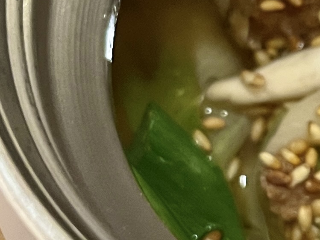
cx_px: 410
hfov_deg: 13.6
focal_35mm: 140
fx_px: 1294
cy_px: 38
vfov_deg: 10.6
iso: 500
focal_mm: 5.1
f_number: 1.6
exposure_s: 1/50
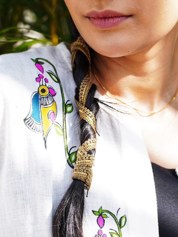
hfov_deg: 7.4
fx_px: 1385
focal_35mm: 202
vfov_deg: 9.8
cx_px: 115
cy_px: 158
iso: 200
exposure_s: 1/400
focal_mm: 71
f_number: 3.5
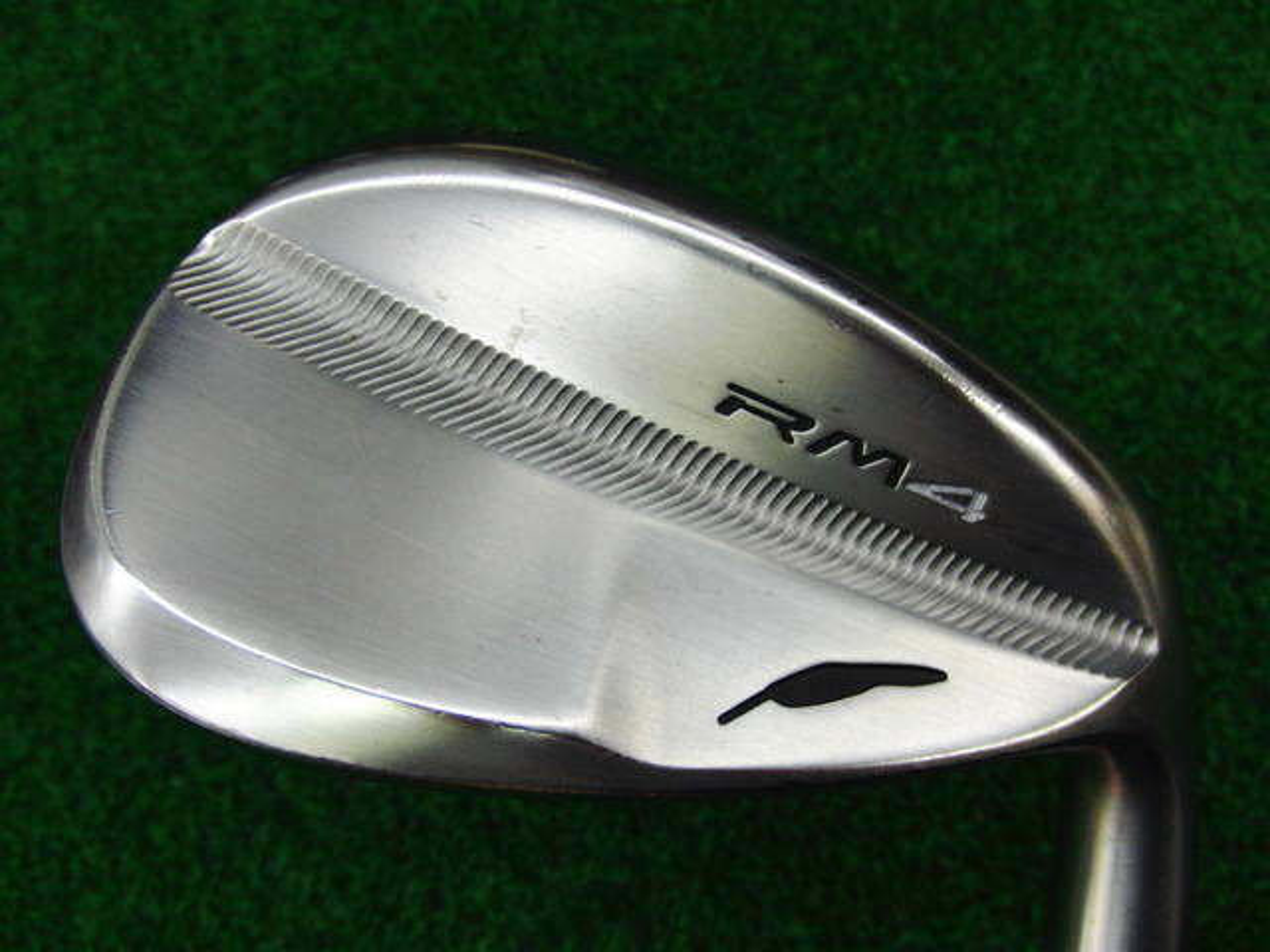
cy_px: 476
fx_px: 1357
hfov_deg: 50.1
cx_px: 635
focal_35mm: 37
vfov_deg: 38.7
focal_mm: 6.42
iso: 250
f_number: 3.6
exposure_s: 1/80
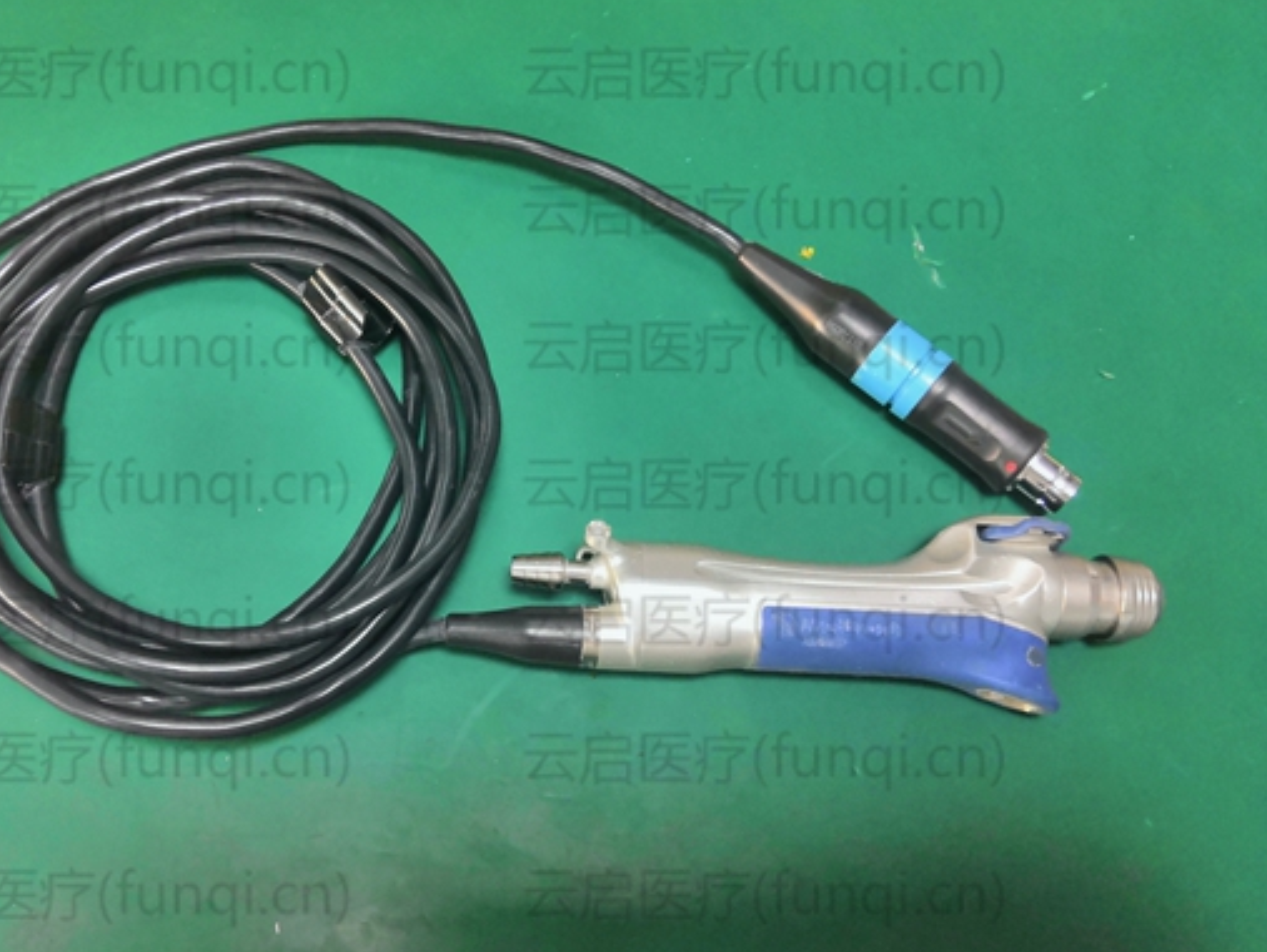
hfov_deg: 56.5
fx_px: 1172
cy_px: 494
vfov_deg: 44.2
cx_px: 536
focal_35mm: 32
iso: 640
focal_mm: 3.95
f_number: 1.8
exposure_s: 1/30
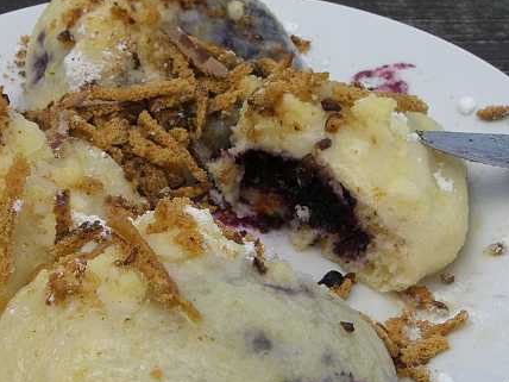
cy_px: 239
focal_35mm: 71
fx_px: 1044
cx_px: 169
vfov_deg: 20.7
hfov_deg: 27.2
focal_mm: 6.3
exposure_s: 1/500
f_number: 4.4
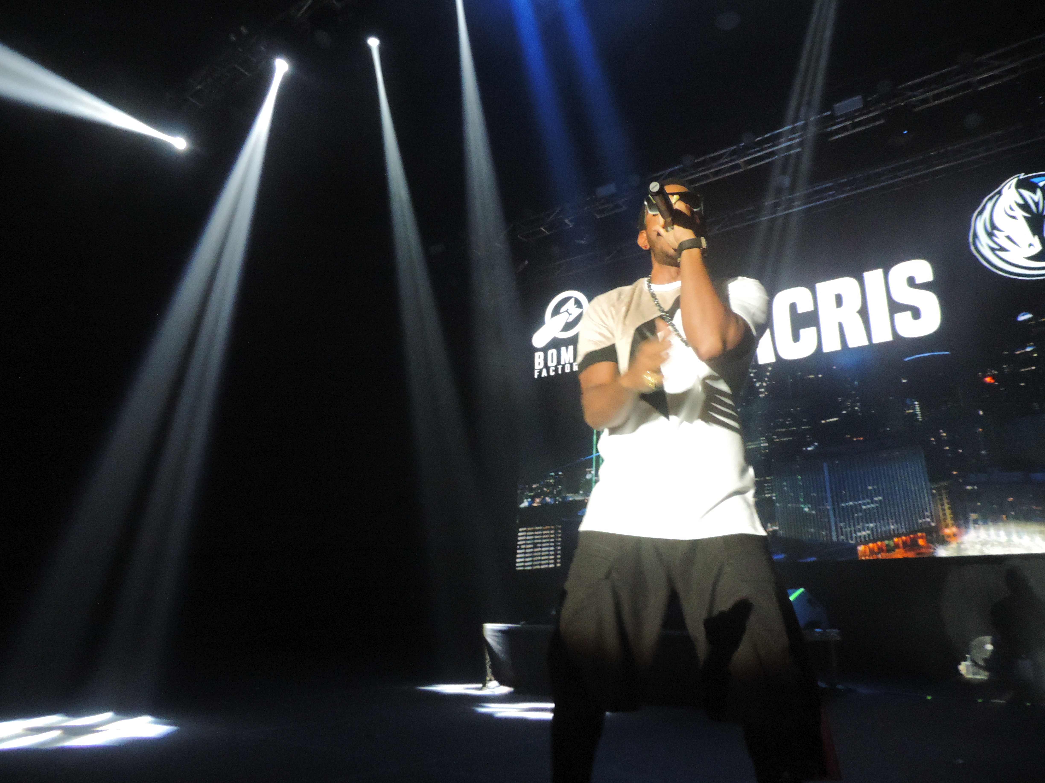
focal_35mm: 24
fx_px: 725
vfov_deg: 56.8
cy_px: 392
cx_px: 522
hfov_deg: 71.6
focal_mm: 4.3
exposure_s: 1/50
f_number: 3
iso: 1600
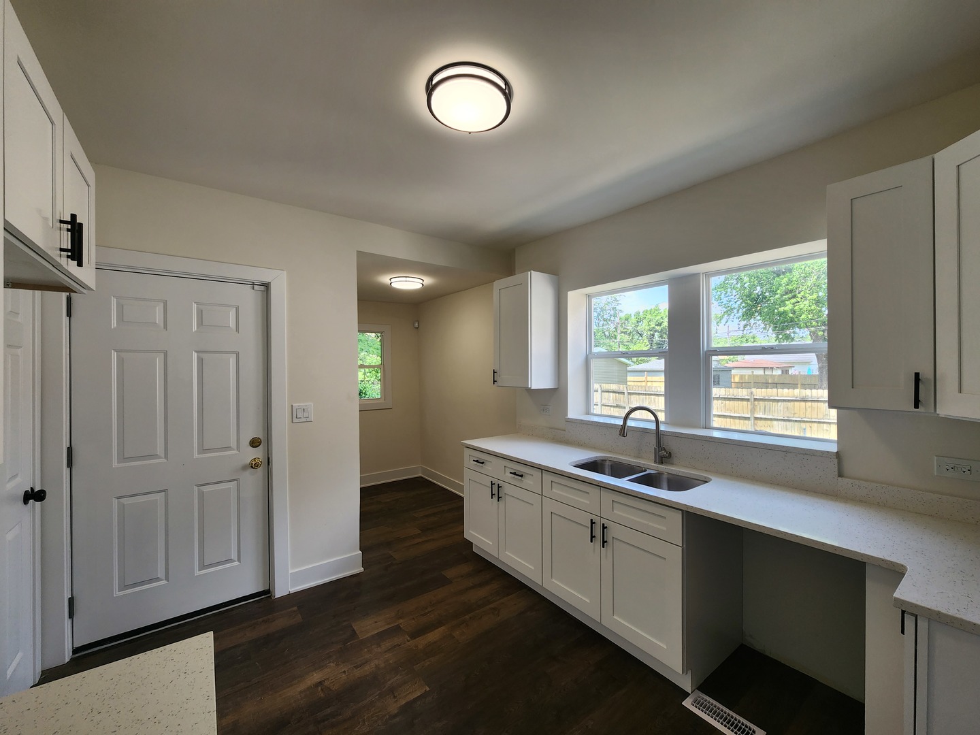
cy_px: 368
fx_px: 368
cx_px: 490
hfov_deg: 106.2
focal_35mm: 13
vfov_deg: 89.9
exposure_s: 1/120
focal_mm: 2.2
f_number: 2.2
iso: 64
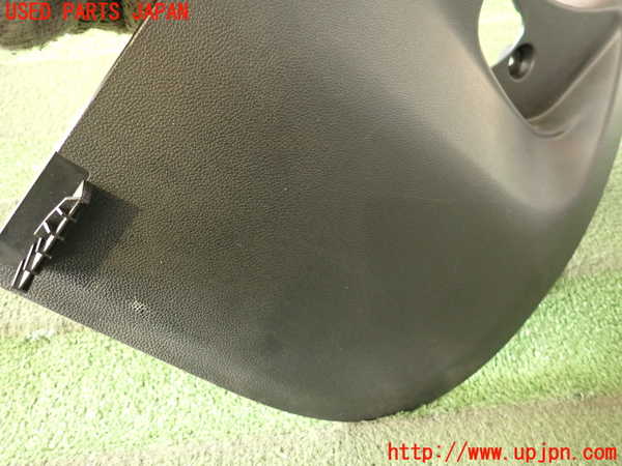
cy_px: 233
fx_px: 449
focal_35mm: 25
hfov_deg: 69.4
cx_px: 311
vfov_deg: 54.9
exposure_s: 1/30
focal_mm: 4.5
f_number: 2
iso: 500
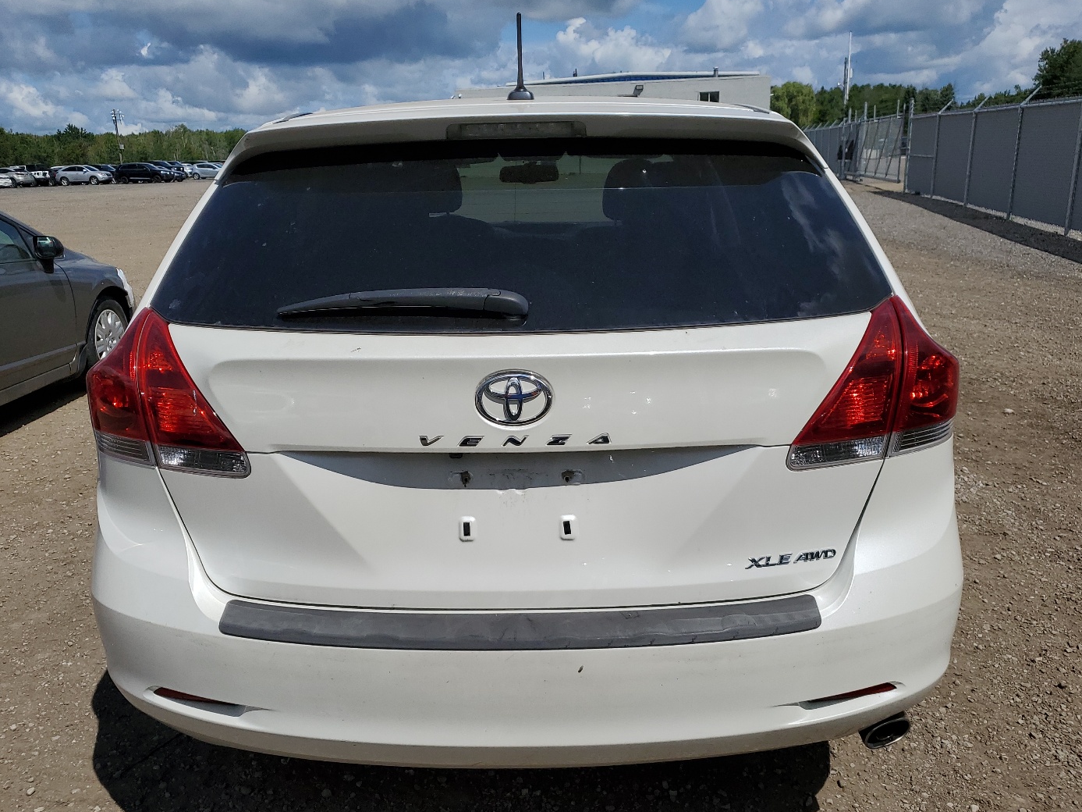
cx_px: 524
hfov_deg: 60.0
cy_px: 458
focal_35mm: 30
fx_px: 938
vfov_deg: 46.7
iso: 52
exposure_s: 1/10000
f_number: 1.5
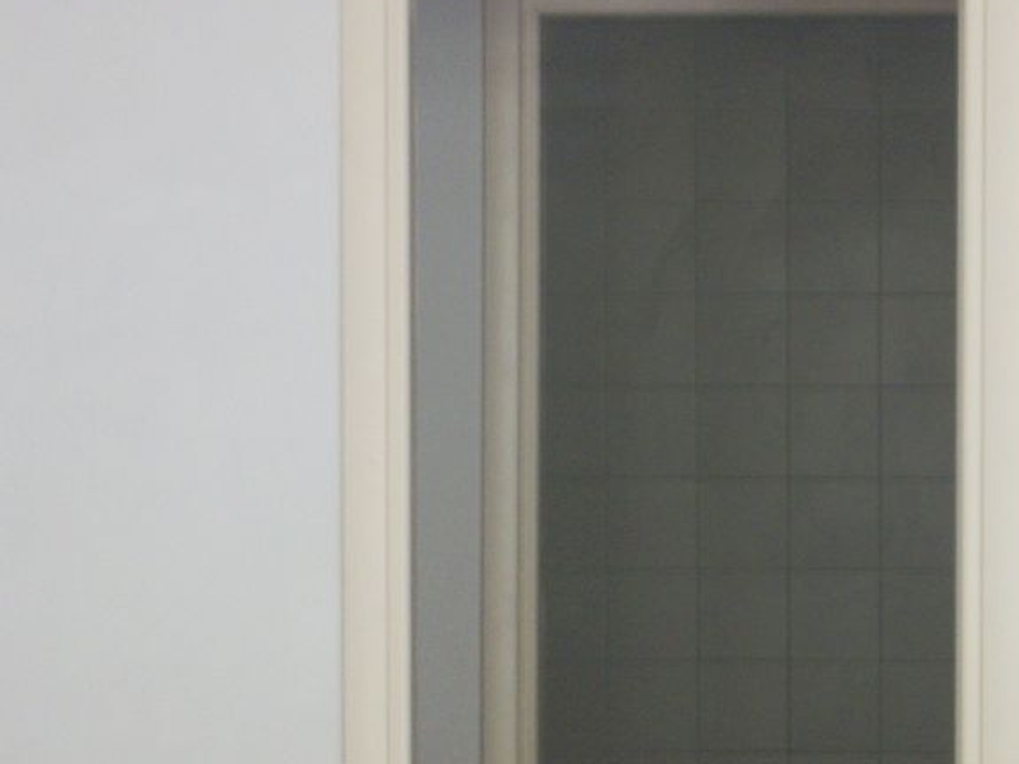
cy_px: 636
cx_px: 723
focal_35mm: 187
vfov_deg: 7.9
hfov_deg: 10.6
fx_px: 5504
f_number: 5.7
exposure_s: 1/8
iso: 219
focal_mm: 18.8
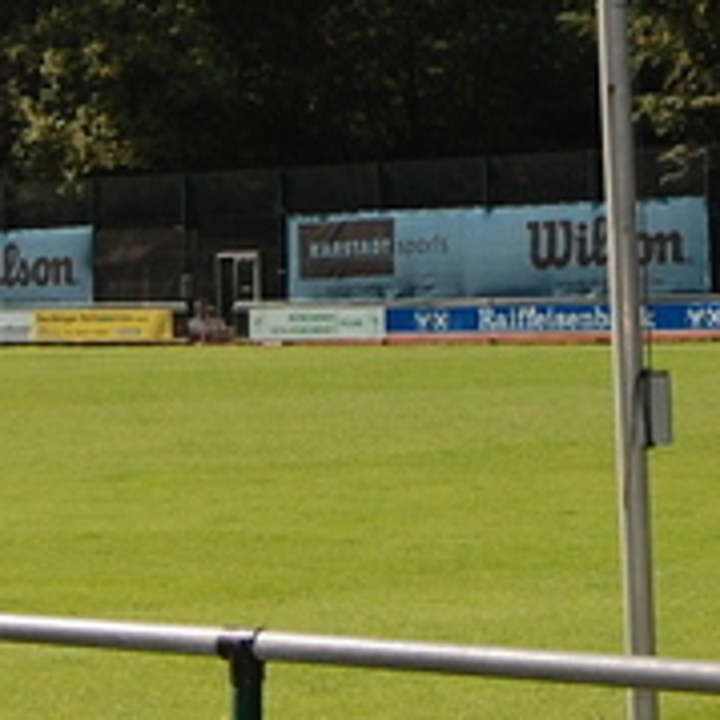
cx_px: 398
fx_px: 4448
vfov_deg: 9.2
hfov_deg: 9.3
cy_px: 2
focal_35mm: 189
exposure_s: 1/500
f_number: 7.1
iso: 200
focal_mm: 26
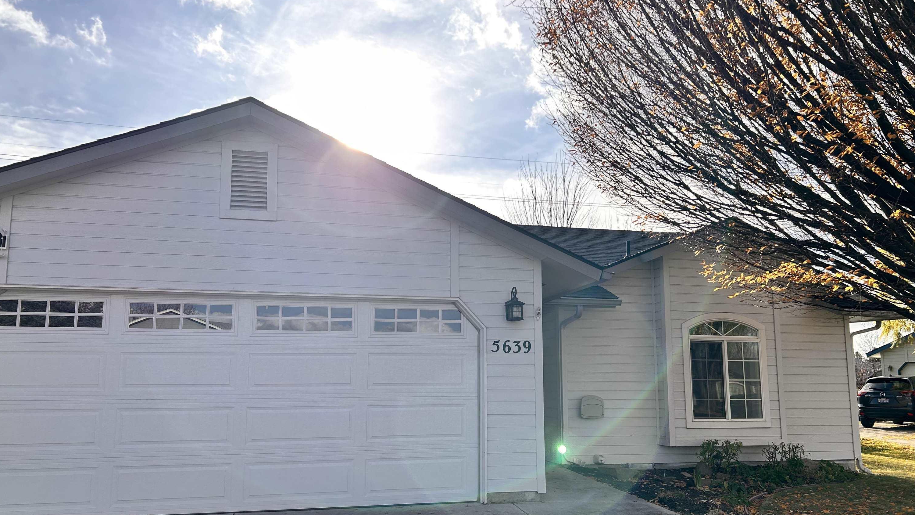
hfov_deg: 66.1
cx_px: 460
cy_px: 294
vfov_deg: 40.1
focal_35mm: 29
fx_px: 704
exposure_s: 1/2083
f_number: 1.5
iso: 50
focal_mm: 5.7
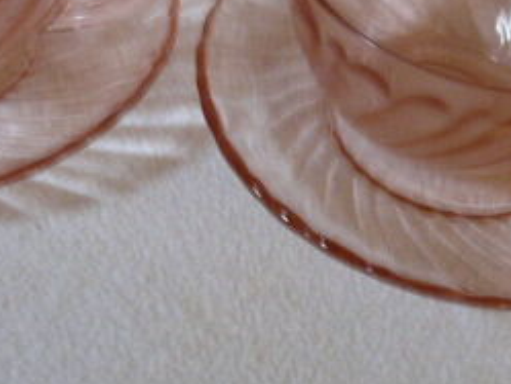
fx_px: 1063
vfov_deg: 20.4
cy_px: 164
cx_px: 183
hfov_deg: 26.9
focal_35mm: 72
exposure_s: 1/3.2
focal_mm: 4.6
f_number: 8
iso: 200
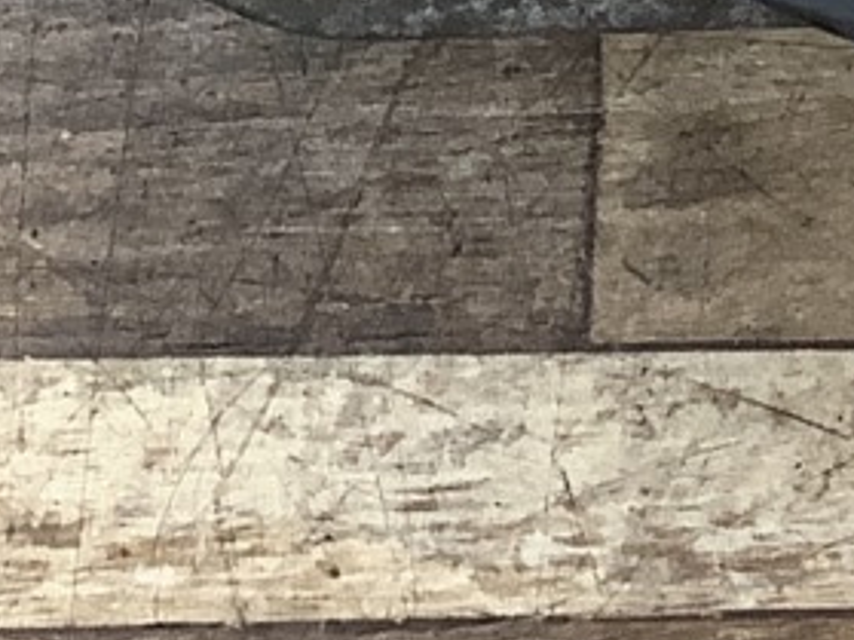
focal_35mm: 183
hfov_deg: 10.5
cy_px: -1153
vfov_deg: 7.3
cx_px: 1166
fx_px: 4513
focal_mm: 3.3
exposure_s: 1/50
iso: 100
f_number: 2.4
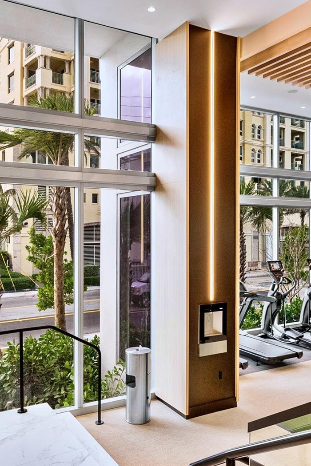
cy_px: 233
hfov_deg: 41.1
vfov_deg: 58.7
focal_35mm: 32
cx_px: 165
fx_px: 415
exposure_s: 1/100
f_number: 8
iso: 400
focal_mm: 14
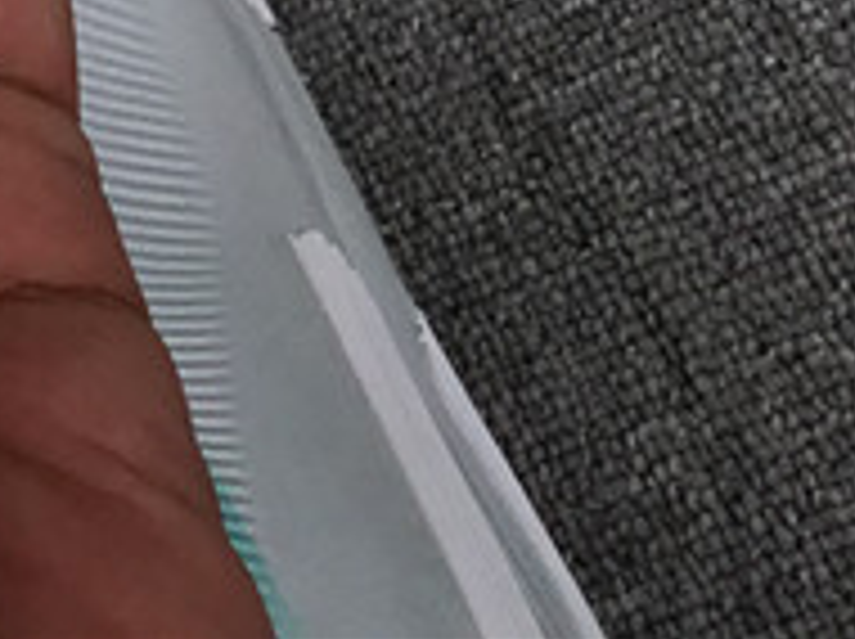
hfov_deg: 12.0
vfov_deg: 9.1
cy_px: -875
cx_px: -850
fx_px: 3626
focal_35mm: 147
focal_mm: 3.3
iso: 25
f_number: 2.4
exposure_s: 1/715
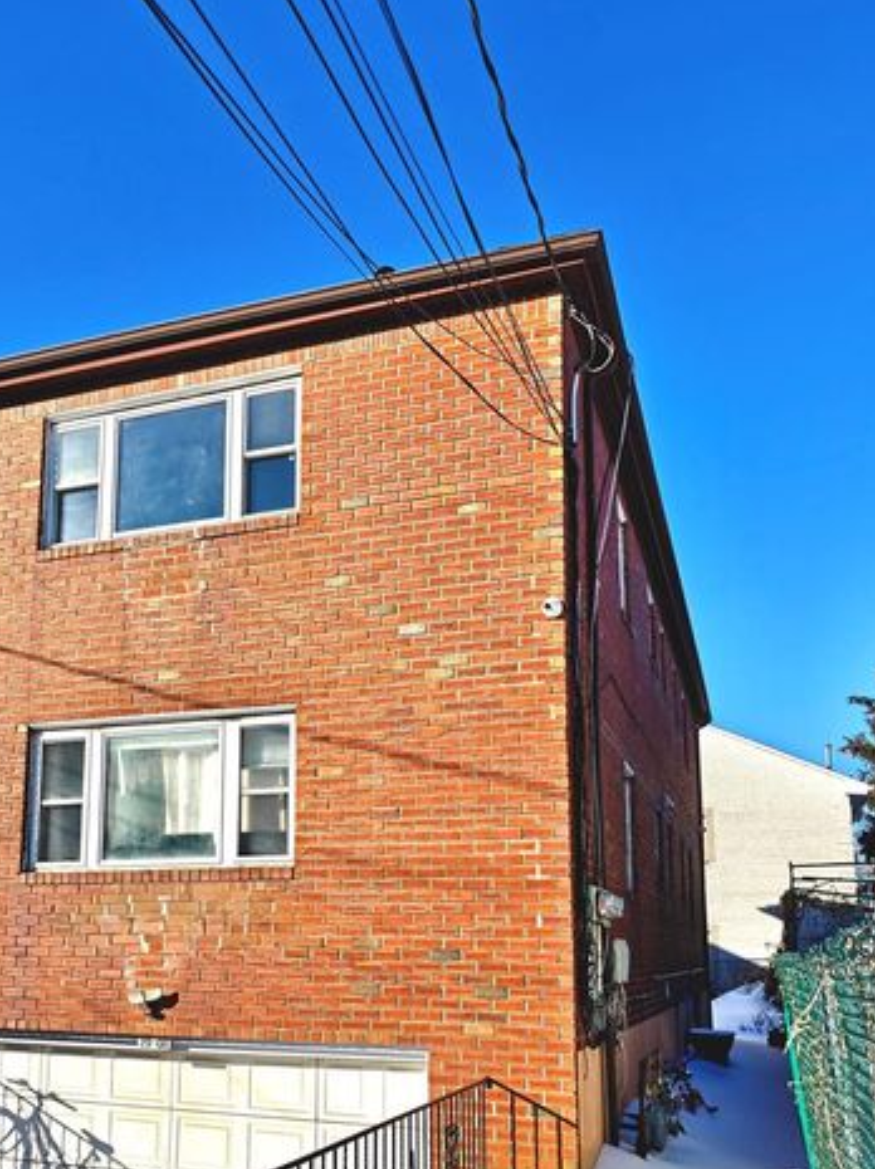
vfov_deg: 54.3
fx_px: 1114
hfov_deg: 42.4
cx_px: 307
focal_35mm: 33
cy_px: 773
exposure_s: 1/2933
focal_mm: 6.06
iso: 80
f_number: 1.6
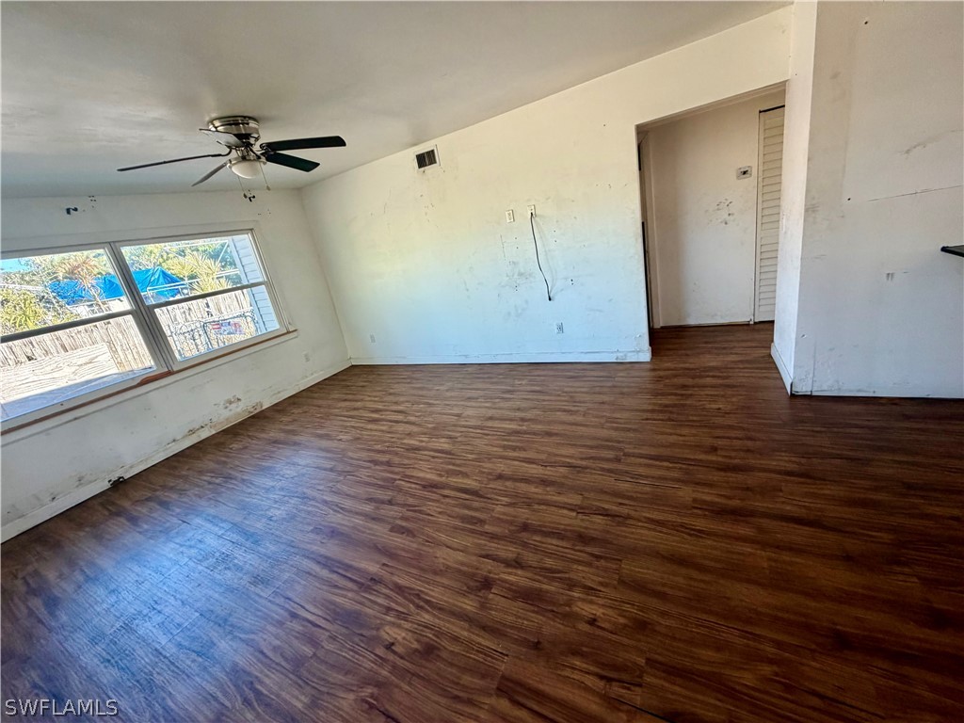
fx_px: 390
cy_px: 362
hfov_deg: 102.1
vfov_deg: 85.7
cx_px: 482
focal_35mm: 14
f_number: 2.2
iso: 200
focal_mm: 2.22
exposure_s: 1/121
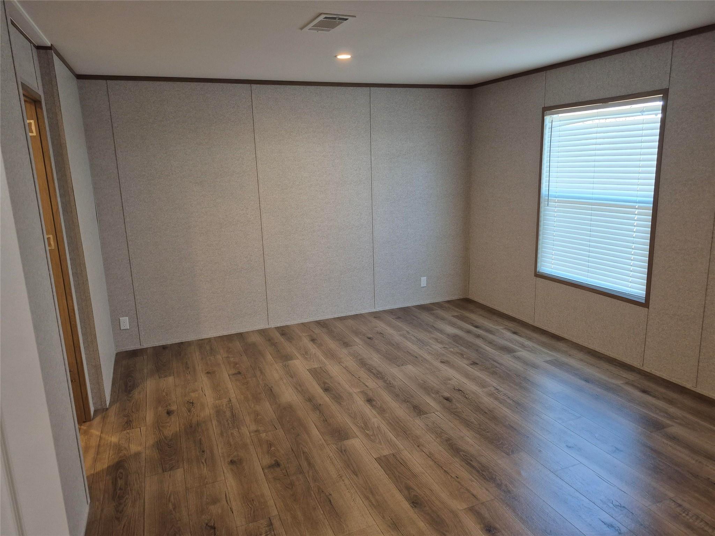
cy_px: 268
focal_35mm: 23
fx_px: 475
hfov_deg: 73.9
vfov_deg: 58.9
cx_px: 358
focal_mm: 5.4
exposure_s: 1/120
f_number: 1.8
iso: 200
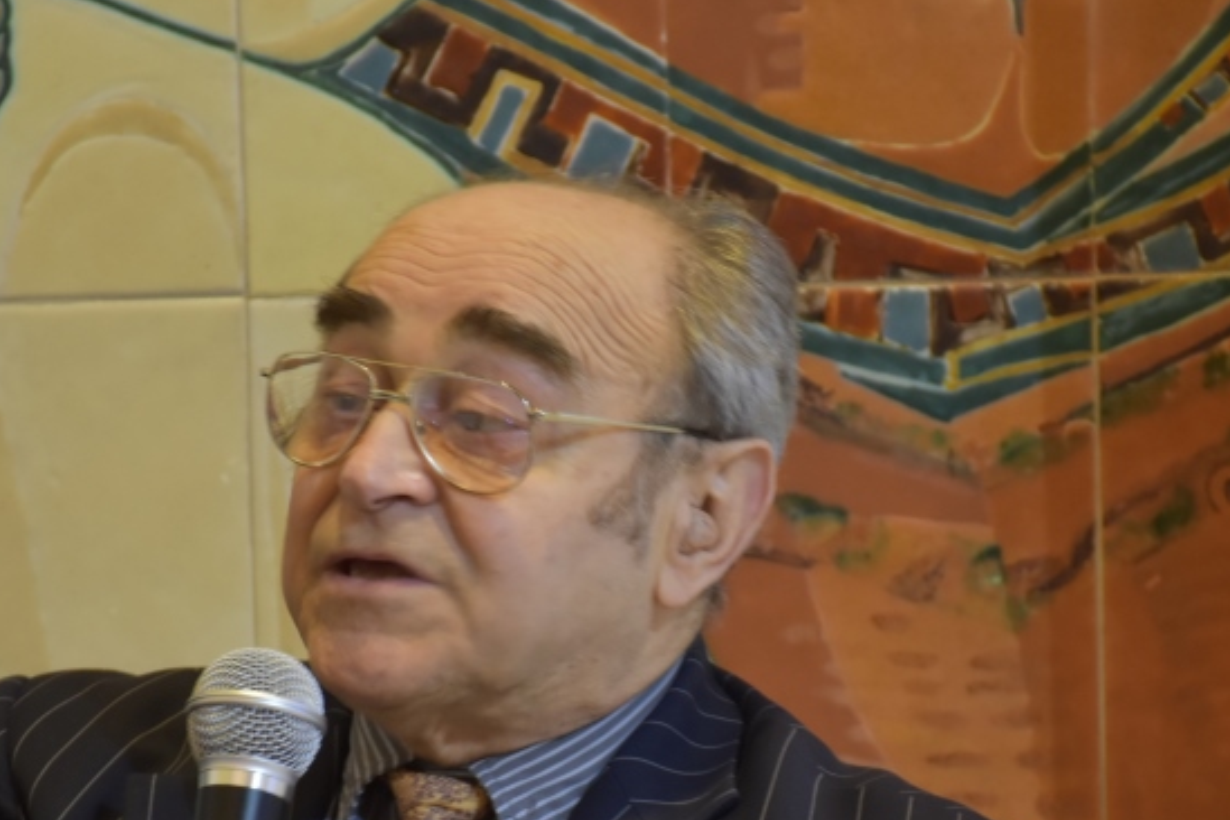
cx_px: 589
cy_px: 752
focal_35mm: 280
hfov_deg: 7.4
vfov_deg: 4.9
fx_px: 9566
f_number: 5.6
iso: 800
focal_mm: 100
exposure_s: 1/13
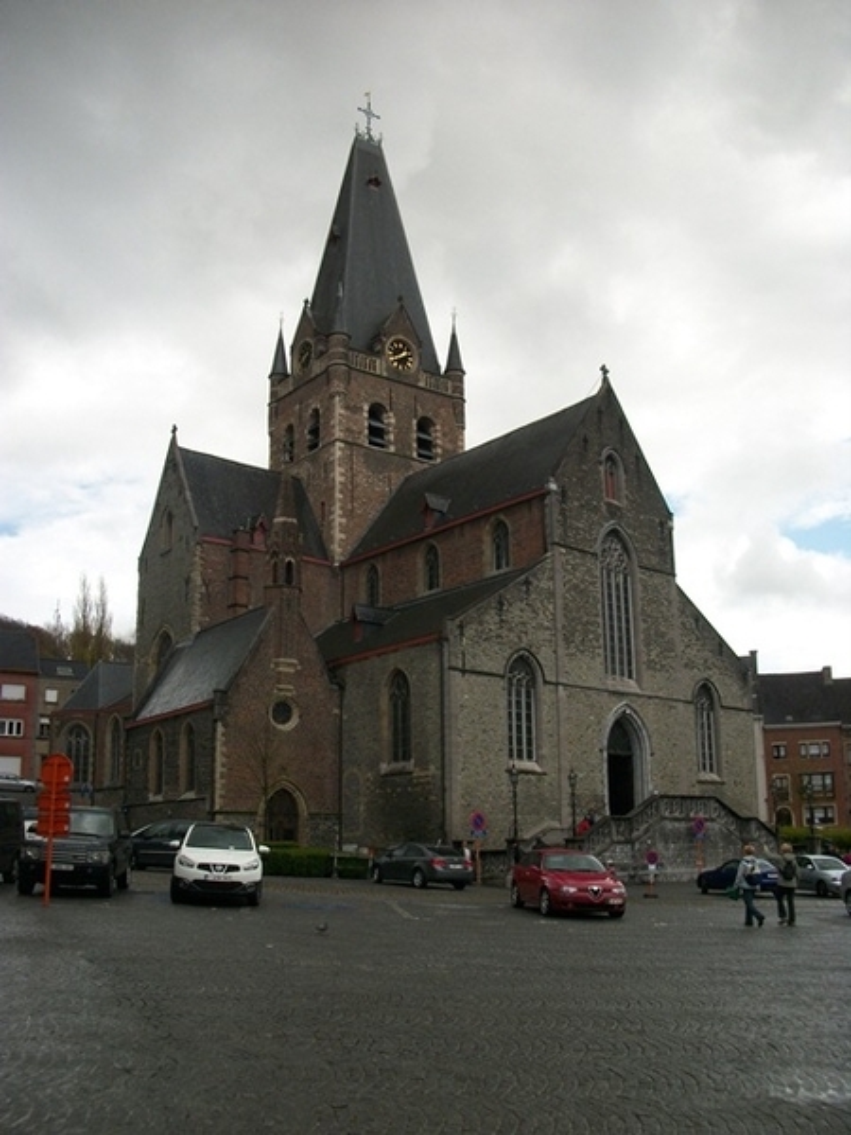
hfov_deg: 44.2
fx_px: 1049
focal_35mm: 32
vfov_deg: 56.8
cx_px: 426
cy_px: 568
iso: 80
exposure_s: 1/160
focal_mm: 5.7
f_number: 8.8
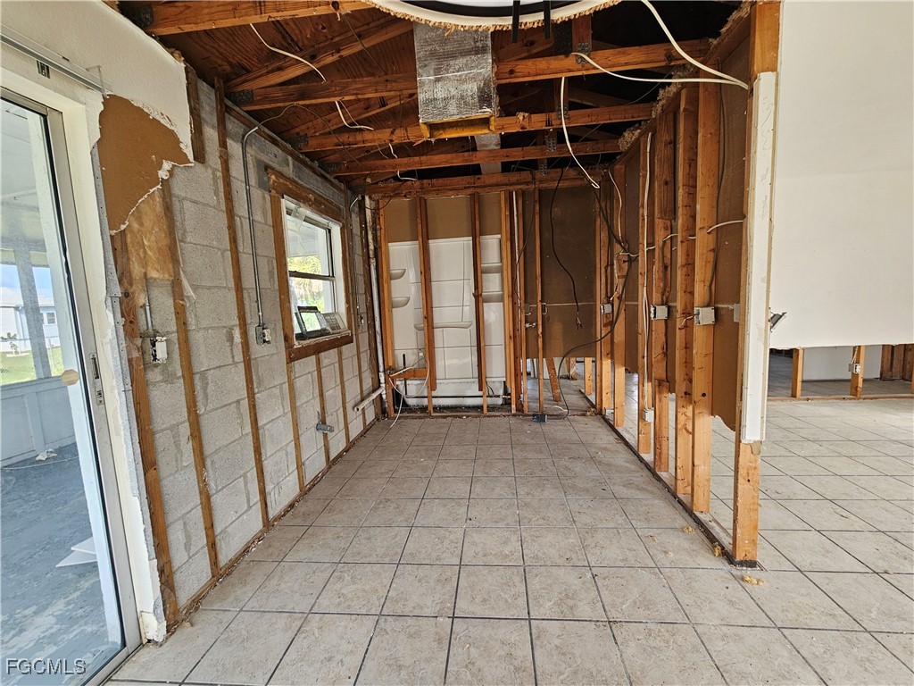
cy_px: 343
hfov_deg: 106.2
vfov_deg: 89.9
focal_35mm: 13
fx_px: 343
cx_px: 457
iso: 50
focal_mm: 2.2
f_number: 2.2
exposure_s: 1/60
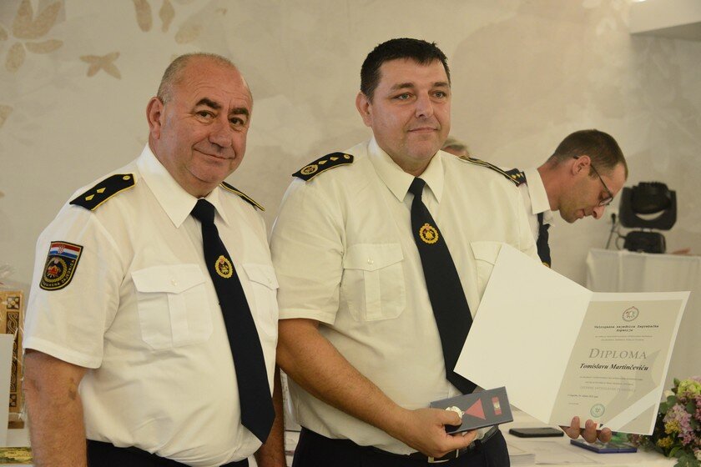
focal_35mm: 62
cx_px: 350
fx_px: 1207
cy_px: 234
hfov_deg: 32.4
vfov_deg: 21.9
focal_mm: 62
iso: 4000
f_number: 5.6
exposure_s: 1/125
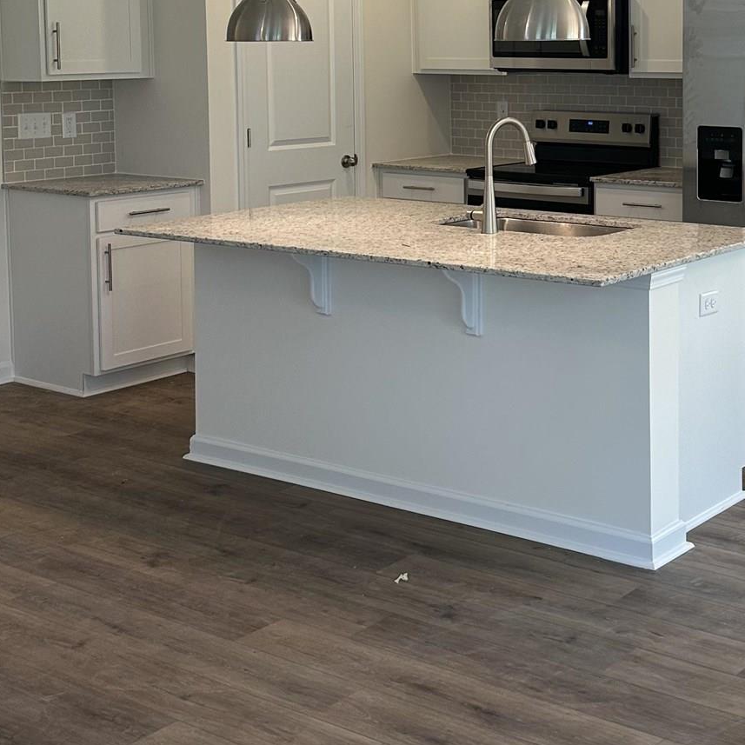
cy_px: 124
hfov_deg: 29.1
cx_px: 634
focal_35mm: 57
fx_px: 1388
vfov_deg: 29.2
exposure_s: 1/120
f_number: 1.78
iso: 100
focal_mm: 6.86
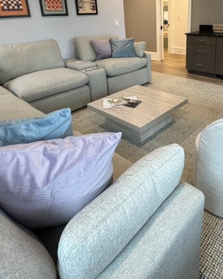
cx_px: 151
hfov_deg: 53.8
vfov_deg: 63.3
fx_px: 214
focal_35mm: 26
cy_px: 80
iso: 200
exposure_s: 1/60
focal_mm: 2.22
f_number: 2.2
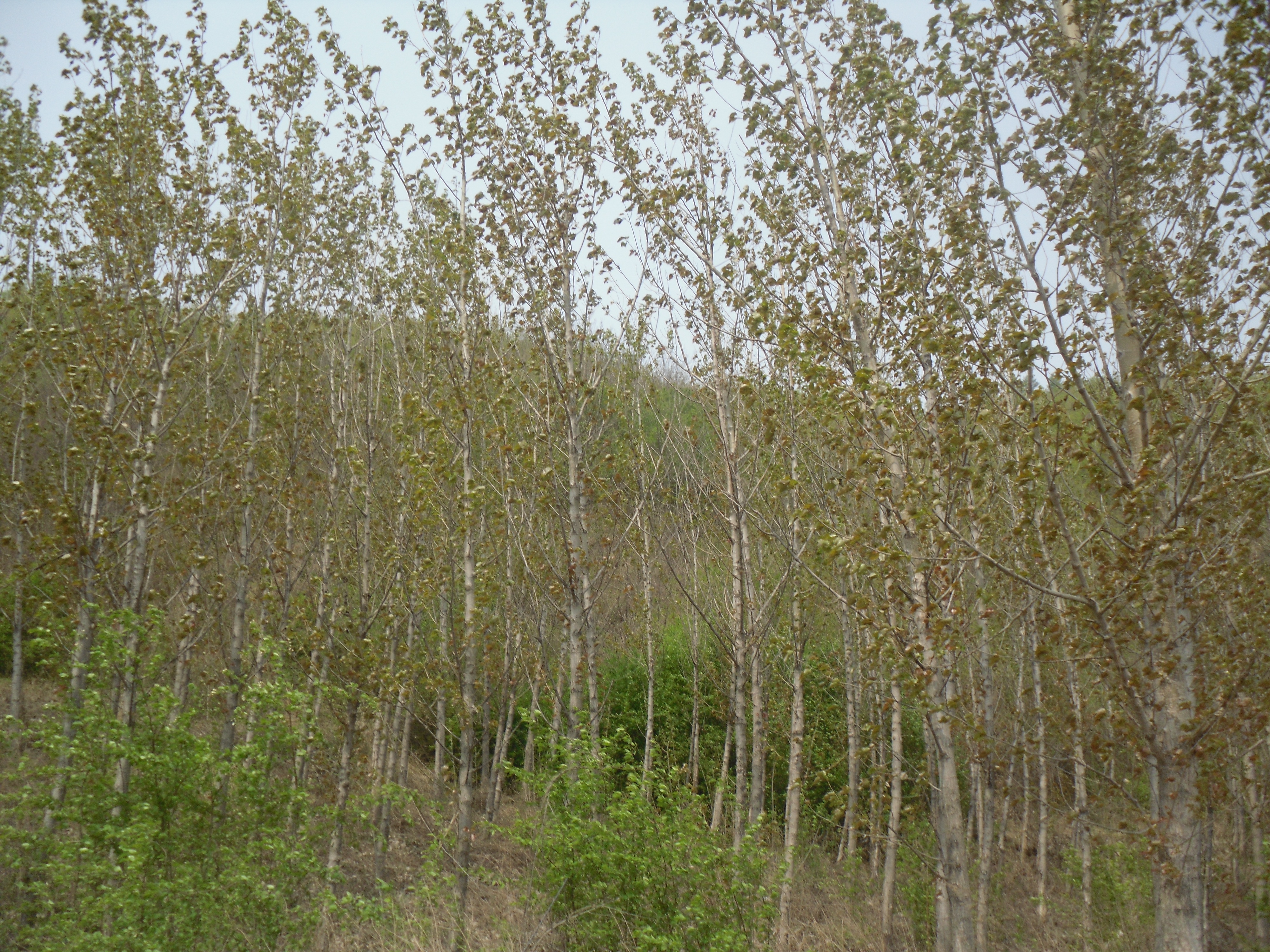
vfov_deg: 40.7
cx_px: 635
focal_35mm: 35
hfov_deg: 52.6
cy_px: 476
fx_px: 1284
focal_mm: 6.3
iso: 80
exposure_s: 1/173
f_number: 7.6
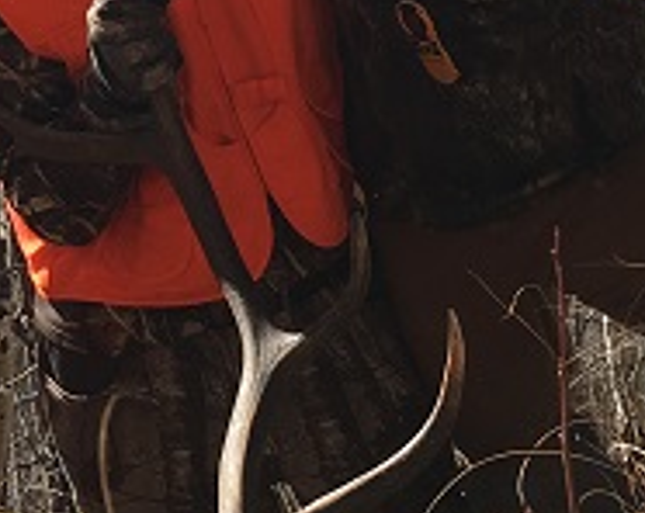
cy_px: -142
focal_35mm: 122
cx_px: 225
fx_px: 2324
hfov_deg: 15.8
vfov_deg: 12.2
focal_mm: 4.15
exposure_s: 1/1261
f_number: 2.2
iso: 25
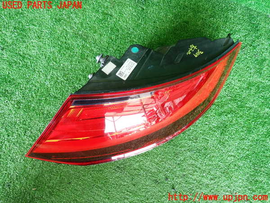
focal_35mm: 25
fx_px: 195
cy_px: 102
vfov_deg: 54.9
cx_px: 135
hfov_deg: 69.4
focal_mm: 4.5
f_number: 2
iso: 200
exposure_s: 1/80
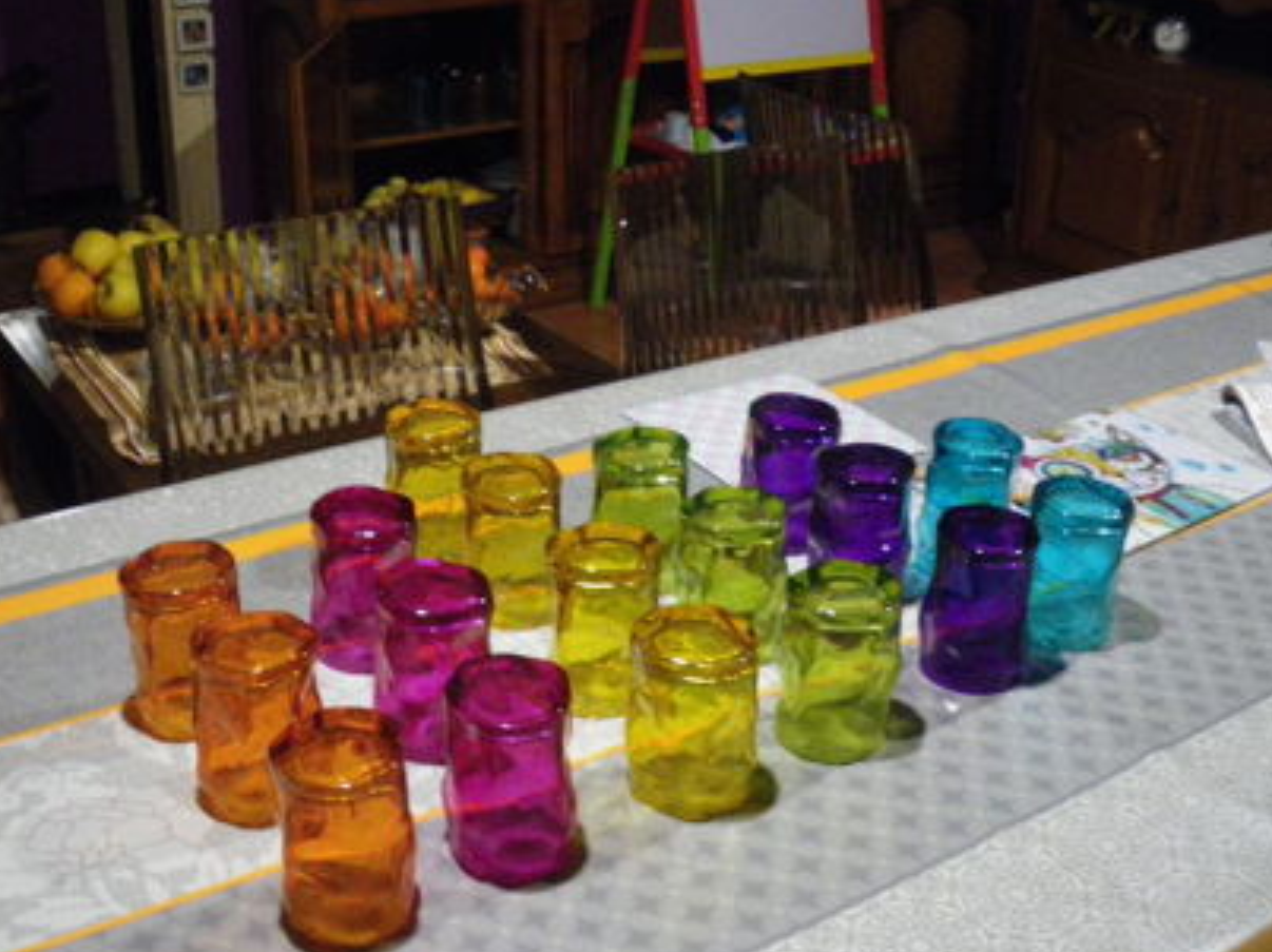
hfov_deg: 43.9
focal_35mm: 43
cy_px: 531
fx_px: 1579
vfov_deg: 33.5
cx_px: 633
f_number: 3.5
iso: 800
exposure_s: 1/20
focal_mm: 6.3
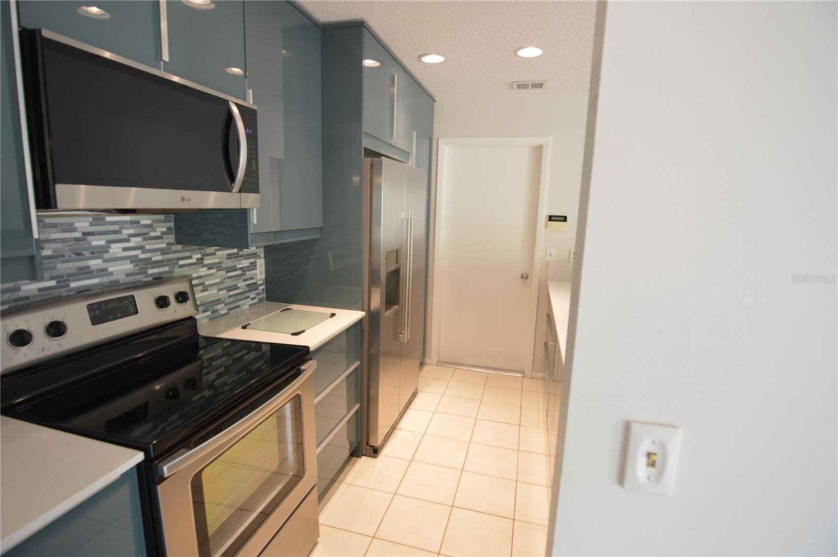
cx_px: 419
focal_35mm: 16
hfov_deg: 95.0
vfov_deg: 71.9
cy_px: 278
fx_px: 384
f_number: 4.5
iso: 400
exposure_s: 1/80
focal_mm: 11
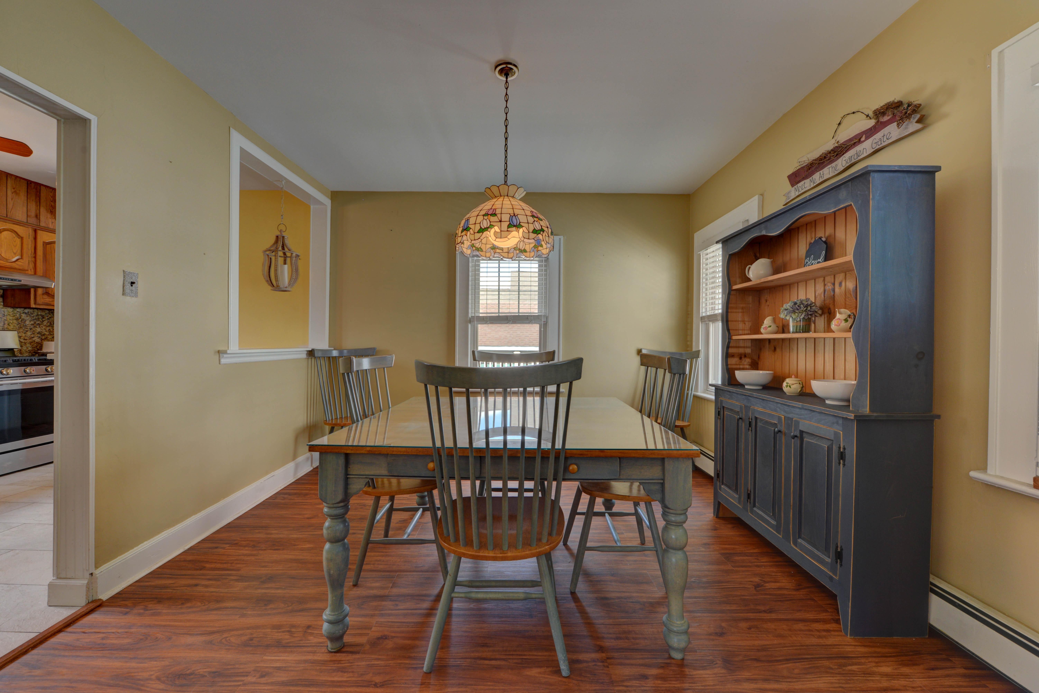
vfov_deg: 81.2
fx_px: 404
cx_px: 520
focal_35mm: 14
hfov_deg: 104.2
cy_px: 346
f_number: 9
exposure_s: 1/50
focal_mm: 14
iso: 640
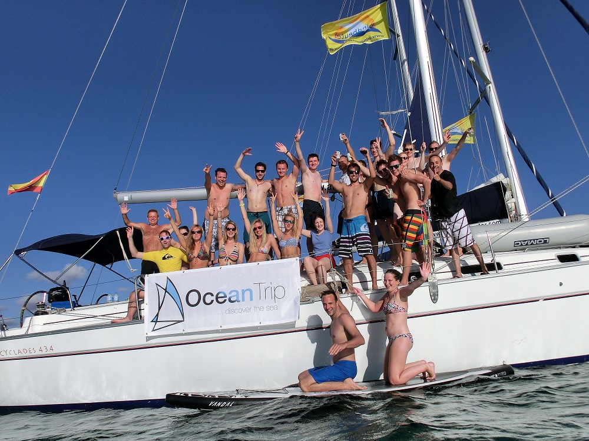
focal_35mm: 30
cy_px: 220
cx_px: 294
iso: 100
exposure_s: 1/500
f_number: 8.8
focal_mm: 5.25
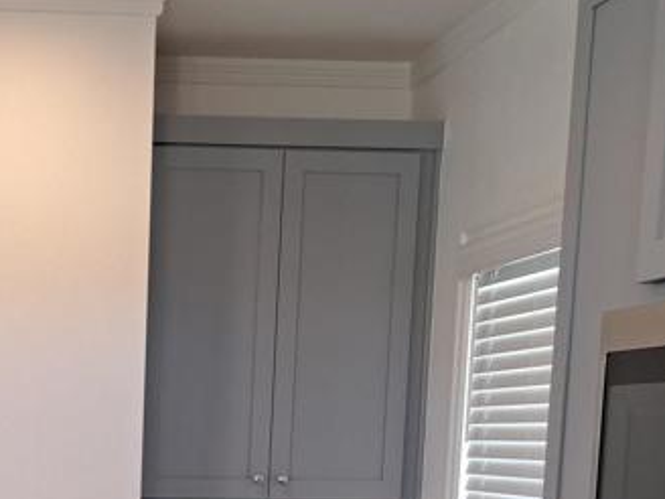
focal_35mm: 75
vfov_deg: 18.4
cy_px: 627
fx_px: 1441
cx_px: 14
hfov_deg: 24.9
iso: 100
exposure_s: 1/60
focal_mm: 5.23
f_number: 1.8
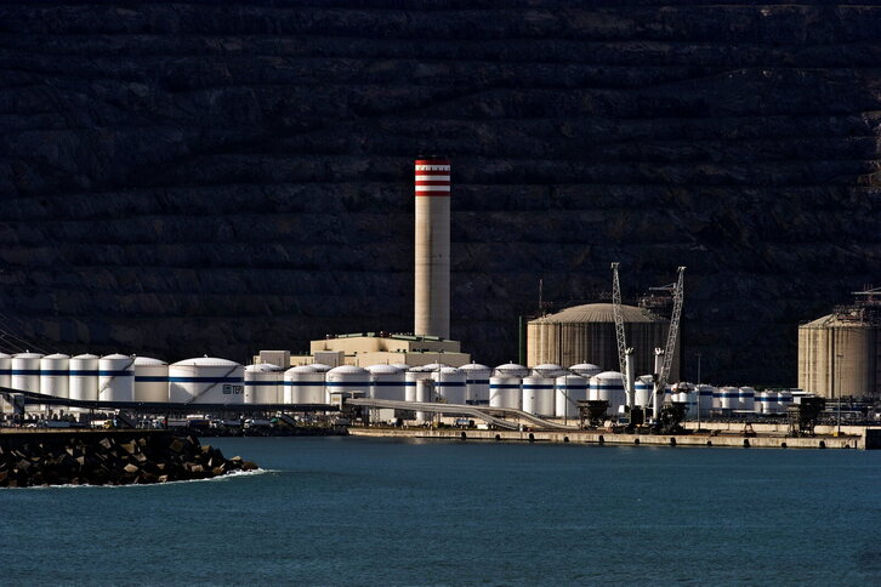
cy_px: 294
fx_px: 10278
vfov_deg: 3.3
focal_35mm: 420
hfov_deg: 4.9
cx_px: 440
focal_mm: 420
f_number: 10
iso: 400
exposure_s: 1/500
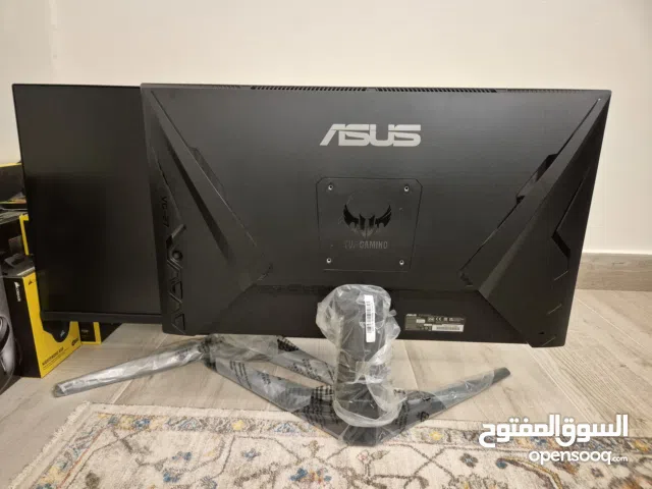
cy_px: 244
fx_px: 433
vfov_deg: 58.9
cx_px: 326
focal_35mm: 23
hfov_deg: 73.9
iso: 1250
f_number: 1.8
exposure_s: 1/100
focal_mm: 5.4
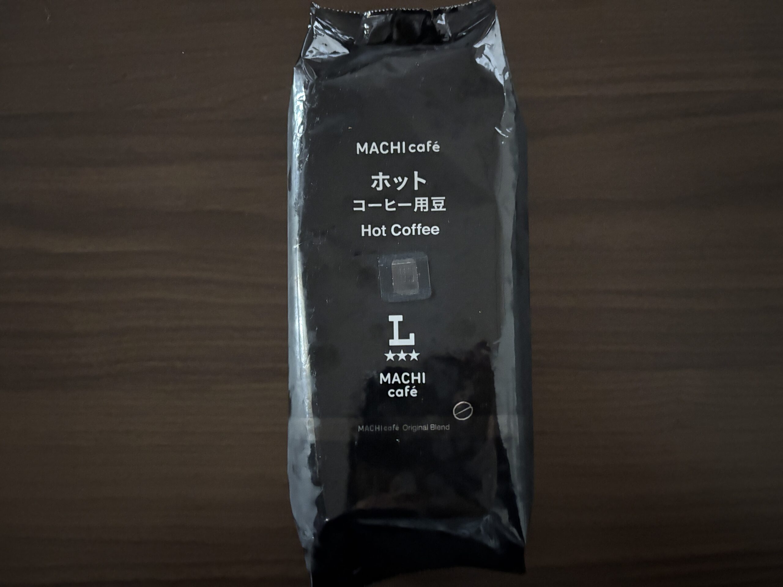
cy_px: 294
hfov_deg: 67.3
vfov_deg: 53.1
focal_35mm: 26
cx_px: 392
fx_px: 588
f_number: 1.6
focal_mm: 5.96
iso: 5000
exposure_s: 1/17
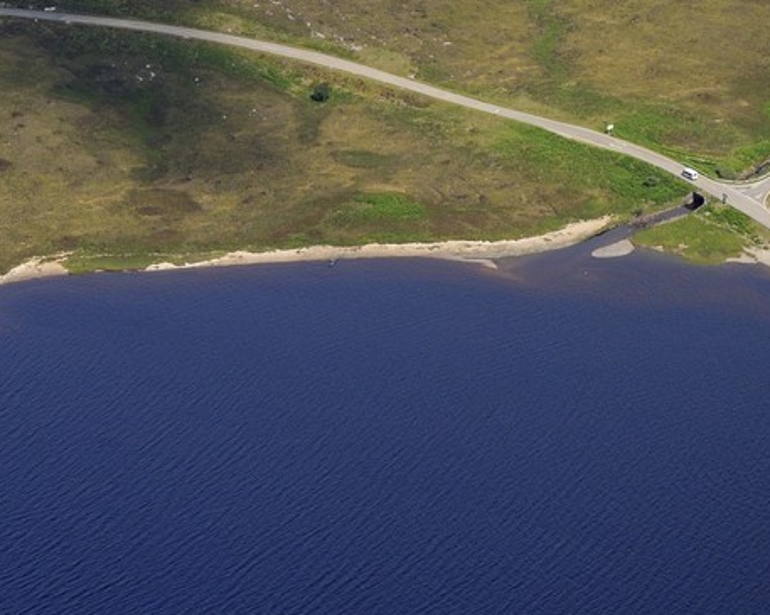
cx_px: 457
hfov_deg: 8.4
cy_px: -687
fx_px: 5238
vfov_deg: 6.5
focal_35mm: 230
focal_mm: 70
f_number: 8
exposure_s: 1/800
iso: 400
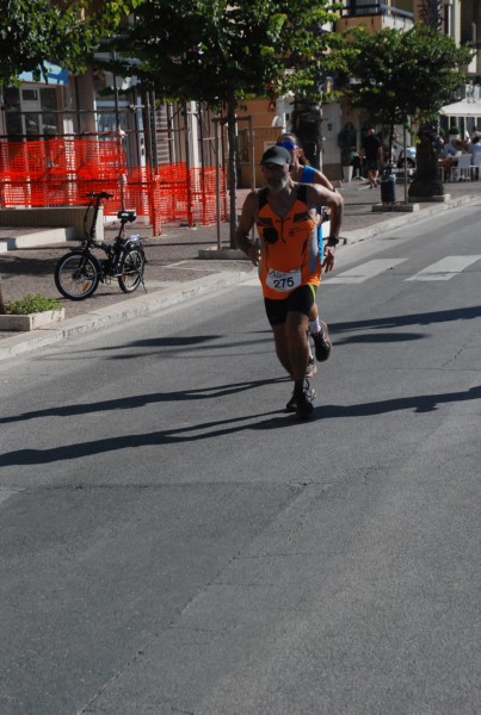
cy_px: 358
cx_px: 240
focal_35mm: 93
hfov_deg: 14.8
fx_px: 1854
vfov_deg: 21.9
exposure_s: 1/2000
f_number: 8
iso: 1000
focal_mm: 62
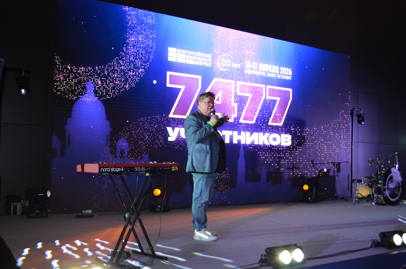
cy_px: 134
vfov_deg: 36.7
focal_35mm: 36
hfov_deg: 53.2
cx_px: 203
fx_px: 405
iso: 500
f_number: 4
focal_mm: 24
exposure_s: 1/60
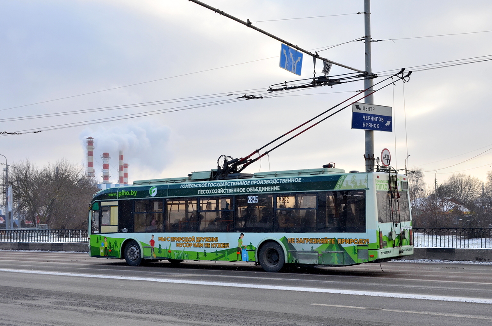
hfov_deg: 41.2
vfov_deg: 28.0
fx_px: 655
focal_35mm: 48
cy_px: 163
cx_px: 246
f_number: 8
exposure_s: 1/250
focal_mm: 32
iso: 180
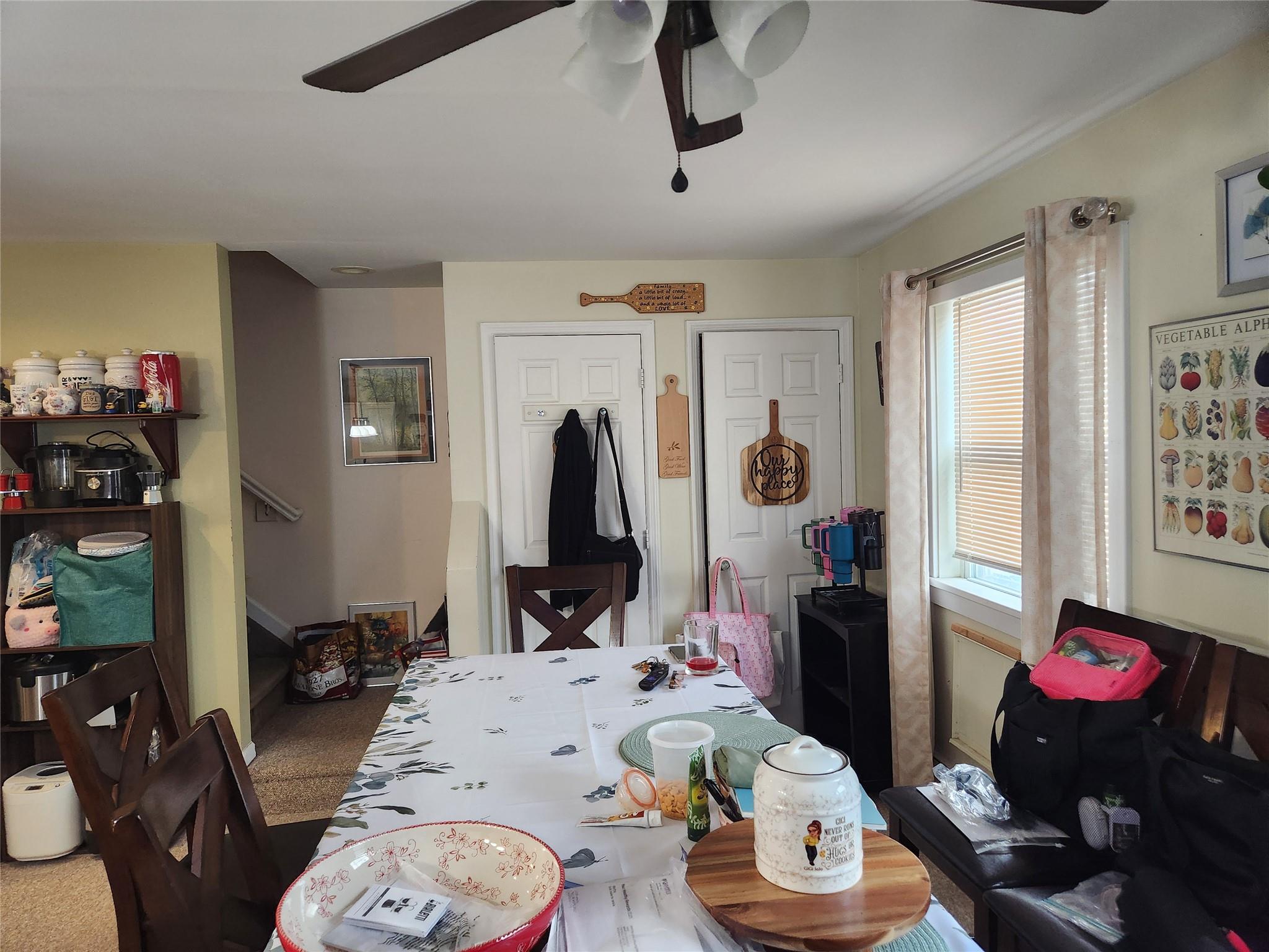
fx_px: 843
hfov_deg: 73.9
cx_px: 634
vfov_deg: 58.9
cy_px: 476
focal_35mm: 23
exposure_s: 1/120
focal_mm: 5.4
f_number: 1.8
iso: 400
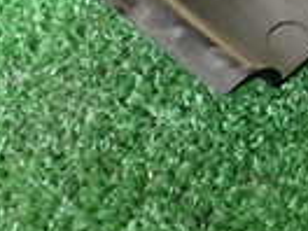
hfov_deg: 13.6
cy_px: -259
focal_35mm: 136
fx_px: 1210
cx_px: 462
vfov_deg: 10.0
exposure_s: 1/50
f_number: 2.3
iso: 200
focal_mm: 5.4
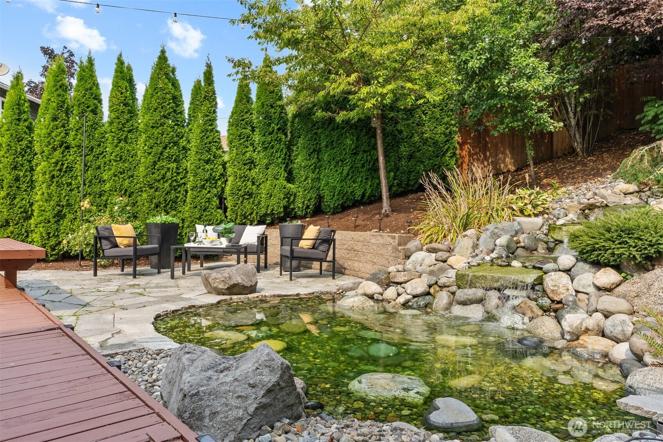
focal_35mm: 24
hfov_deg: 73.7
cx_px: 332
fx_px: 442
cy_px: 221
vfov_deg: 53.2
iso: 100
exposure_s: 1/80
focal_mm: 24
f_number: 8
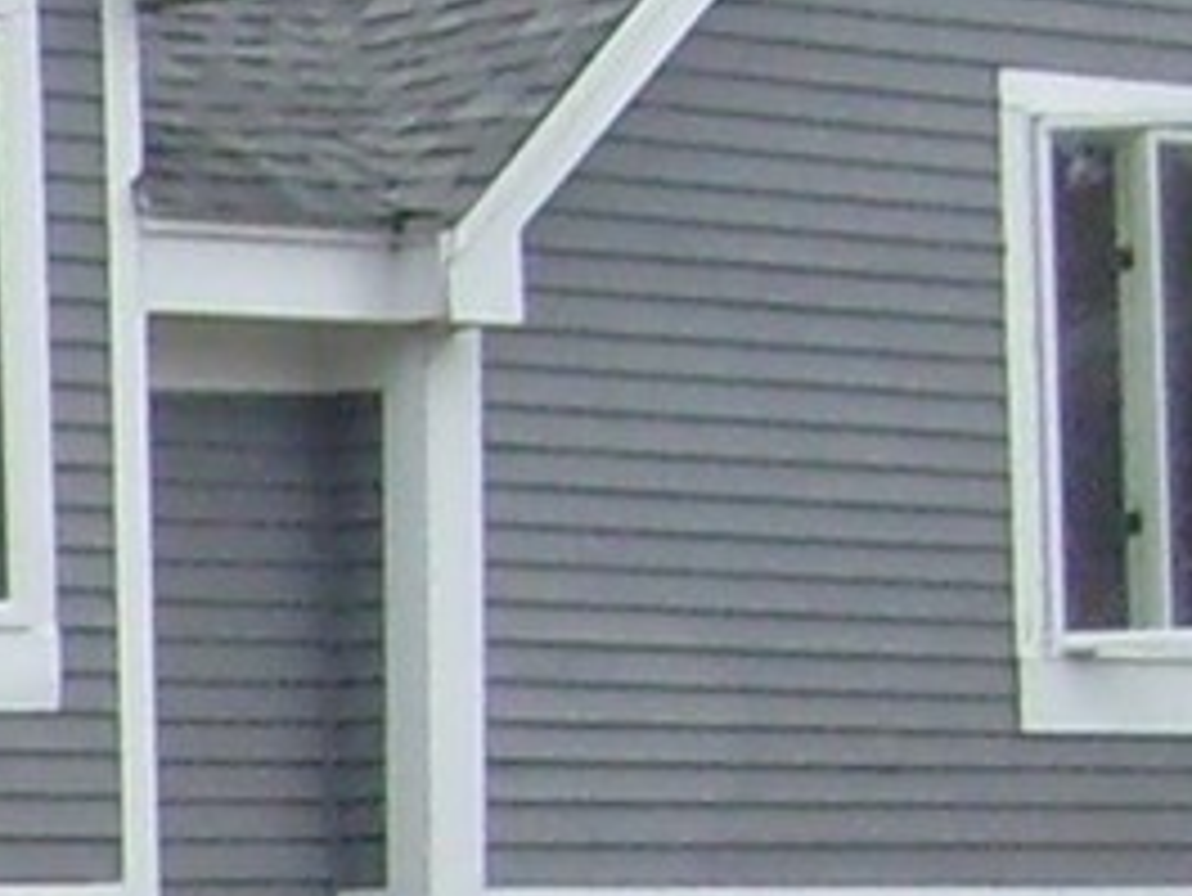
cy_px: 1558
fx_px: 9302
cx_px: -2254
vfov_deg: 5.4
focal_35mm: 270
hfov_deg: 6.7
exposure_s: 1/60
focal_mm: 5.8
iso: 80
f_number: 7.1
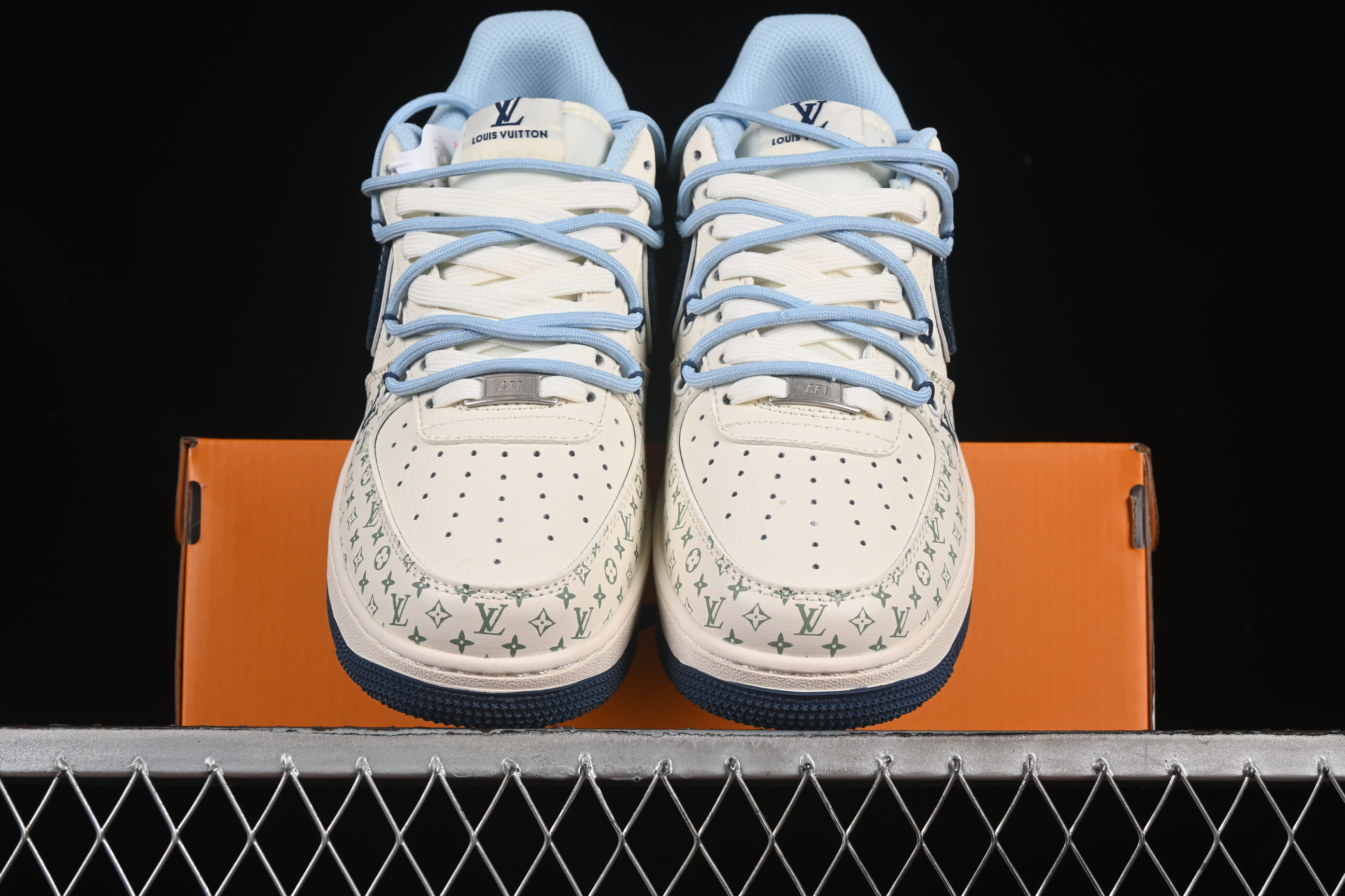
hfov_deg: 27.0
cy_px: 448
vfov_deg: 18.2
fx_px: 2802
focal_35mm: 75
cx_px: 672
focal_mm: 50
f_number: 8
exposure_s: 1/80
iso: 160
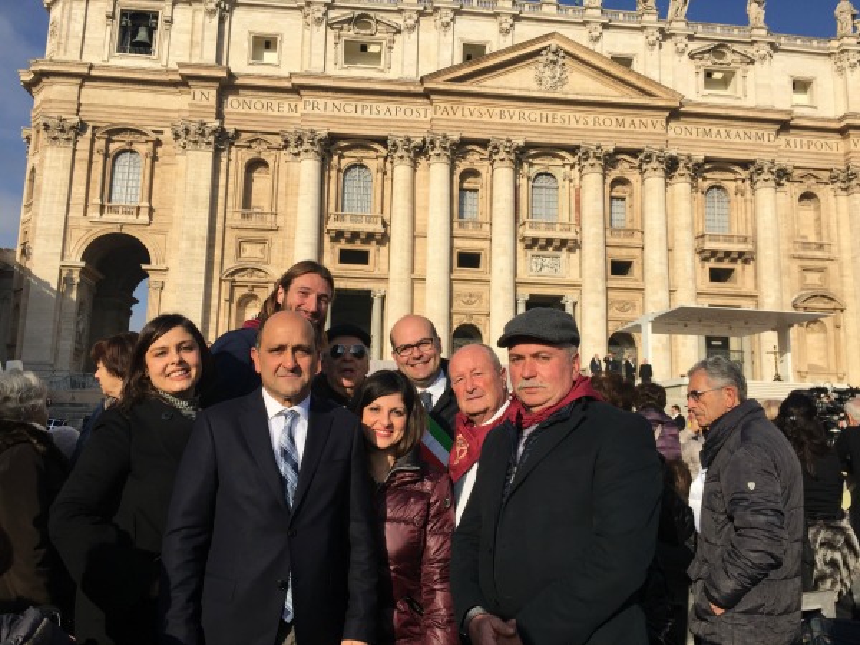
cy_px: 322
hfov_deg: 61.7
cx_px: 430
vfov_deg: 48.2
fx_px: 720
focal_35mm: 29
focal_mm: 4.15
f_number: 2.2
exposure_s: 1/2198
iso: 32
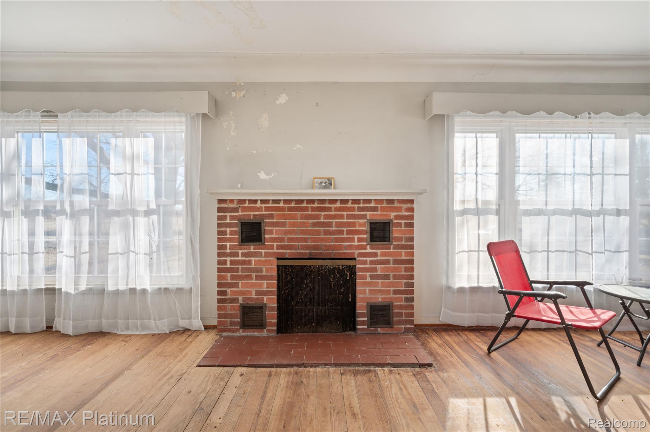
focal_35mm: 14
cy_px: 216
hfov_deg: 104.3
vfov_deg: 81.1
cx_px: 325
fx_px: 253
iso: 100
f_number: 11
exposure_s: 1/2.5
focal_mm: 14
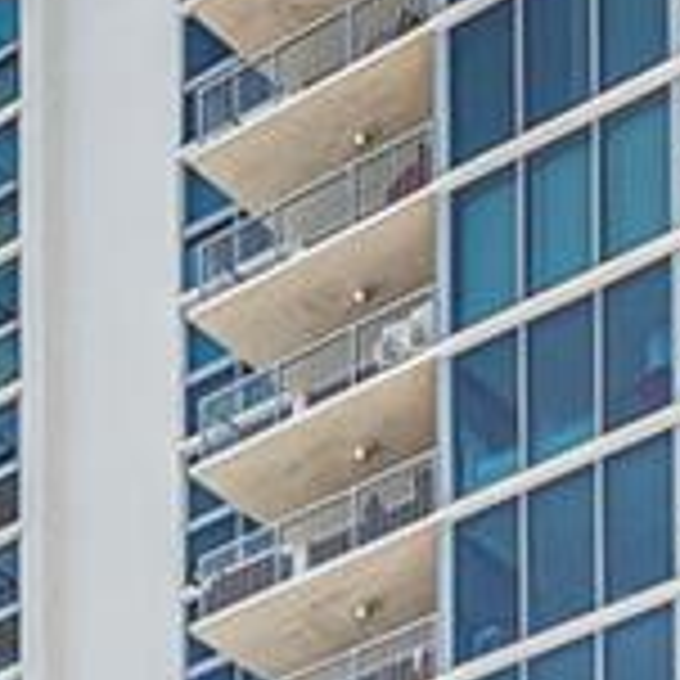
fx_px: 3000
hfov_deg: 12.8
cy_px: 743
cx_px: 599
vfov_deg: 12.7
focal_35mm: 135
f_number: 6.3
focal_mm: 15
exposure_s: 1/1000
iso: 200
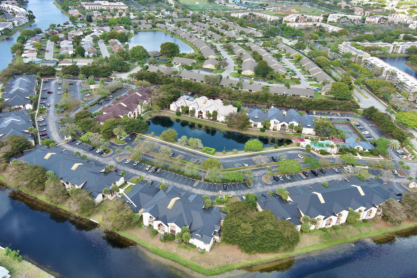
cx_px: 208
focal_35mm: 29
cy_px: 139
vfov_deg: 45.0
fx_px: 336
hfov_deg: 63.7
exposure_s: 1/398
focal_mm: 10.57
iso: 100
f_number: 2.8
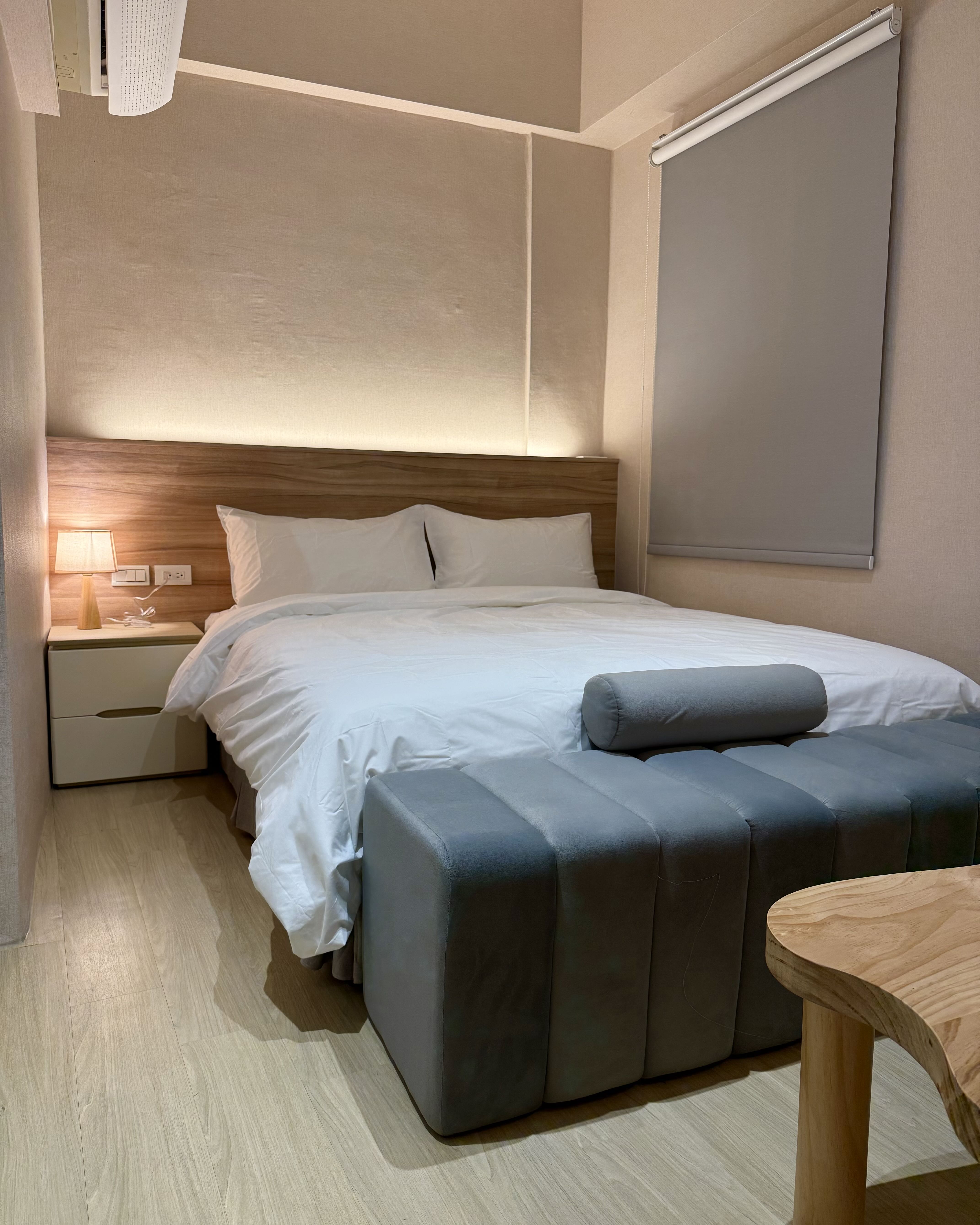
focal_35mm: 25
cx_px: 490
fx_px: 906
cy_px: 615
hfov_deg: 56.8
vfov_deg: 68.1
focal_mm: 6.76
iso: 125
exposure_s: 1/60
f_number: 1.78
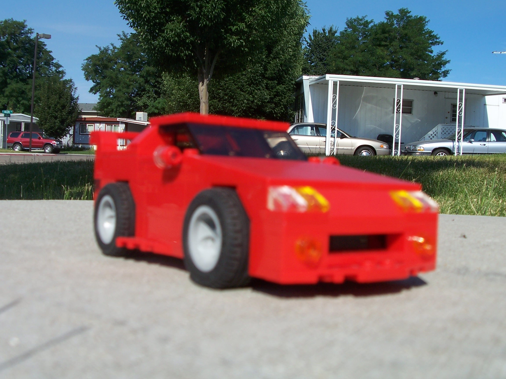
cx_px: 253
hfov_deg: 44.8
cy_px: 190
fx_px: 614
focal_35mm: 42
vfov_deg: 34.3
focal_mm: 7.2
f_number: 4
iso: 80
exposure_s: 1/1000
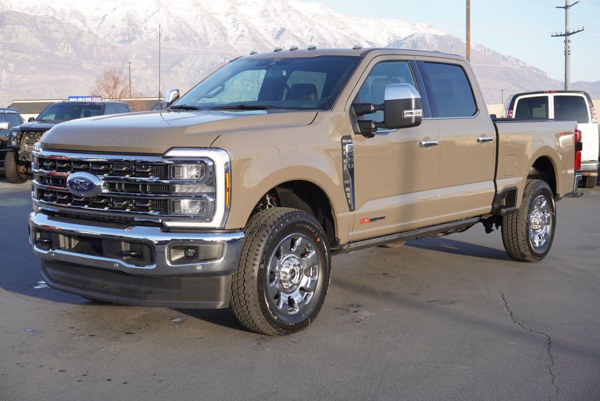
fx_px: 850
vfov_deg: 26.5
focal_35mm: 51
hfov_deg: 38.9
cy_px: 200
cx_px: 300
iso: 200
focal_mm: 34
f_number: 7.1
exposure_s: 1/160
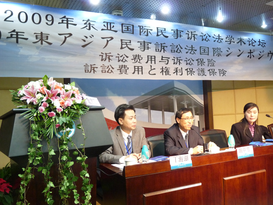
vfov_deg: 41.8
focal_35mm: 34
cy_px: 102
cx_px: 136
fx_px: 268
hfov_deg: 54.0
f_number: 3
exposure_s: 1/8
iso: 400
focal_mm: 6
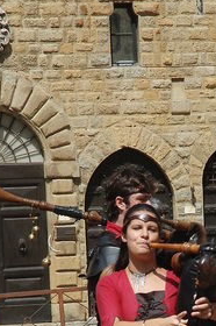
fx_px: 2030
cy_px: 309
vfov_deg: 9.1
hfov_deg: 6.1
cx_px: 180
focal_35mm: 225
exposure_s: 1/500
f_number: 11
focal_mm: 70
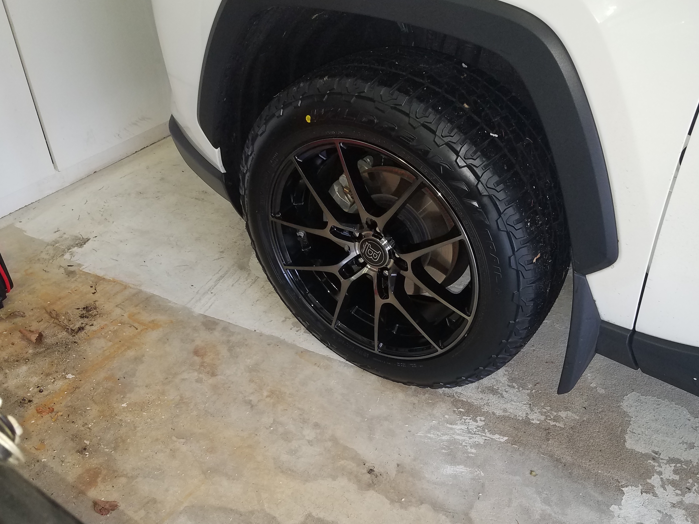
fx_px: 606
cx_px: 366
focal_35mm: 30
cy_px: 299
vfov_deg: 46.7
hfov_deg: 59.9
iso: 100
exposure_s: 1/30
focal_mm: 4.2
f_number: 1.7
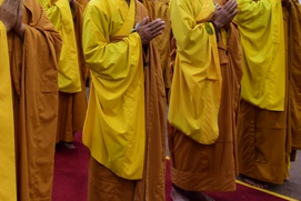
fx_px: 602
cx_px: 9
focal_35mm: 72
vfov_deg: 18.1
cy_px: -29
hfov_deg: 26.7
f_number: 4
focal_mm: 30
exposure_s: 1/25
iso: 1000
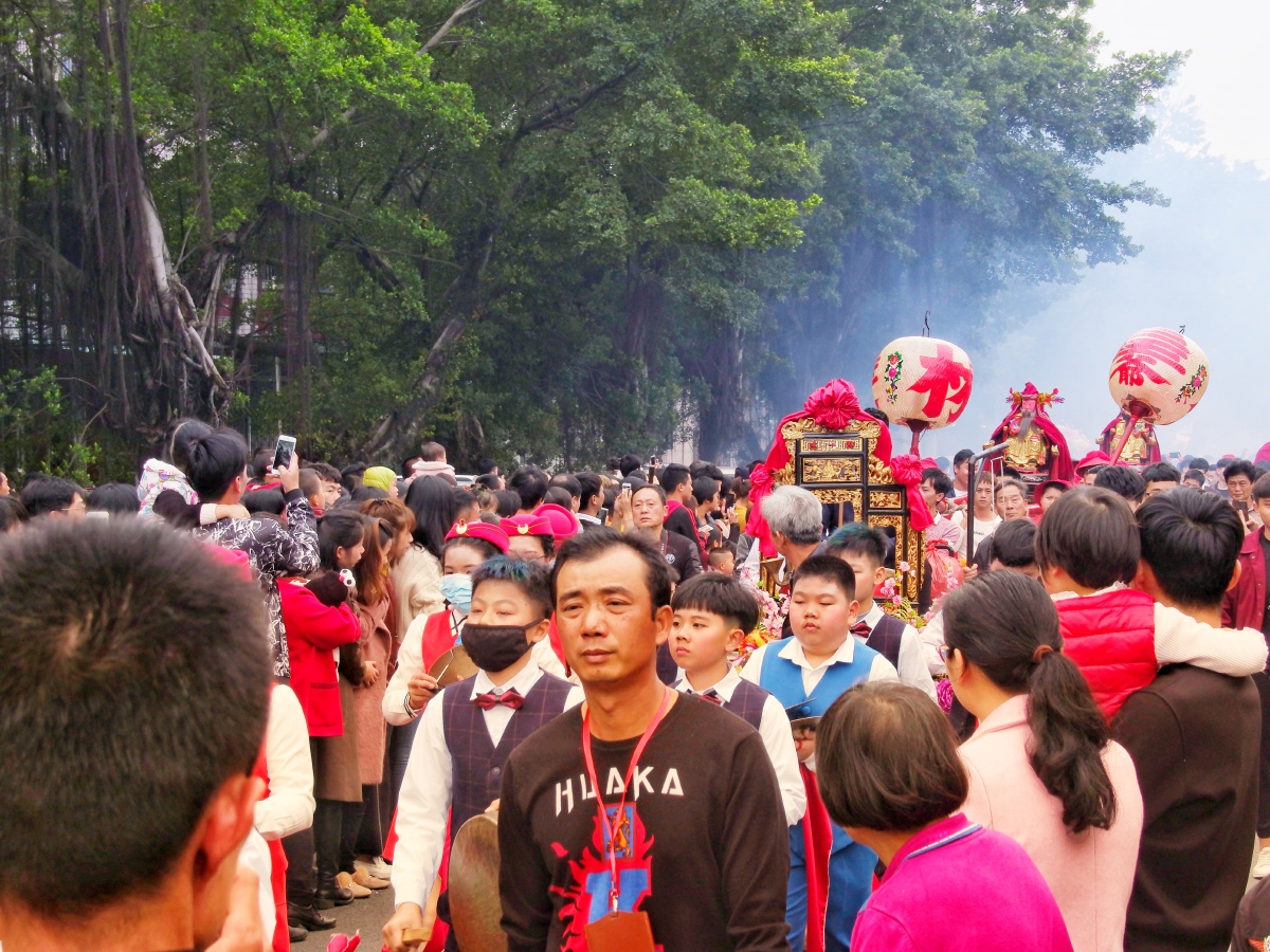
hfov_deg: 24.4
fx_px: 2935
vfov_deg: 18.4
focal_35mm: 80
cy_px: 476
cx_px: 635
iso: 200
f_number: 6.3
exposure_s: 1/250
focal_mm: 40
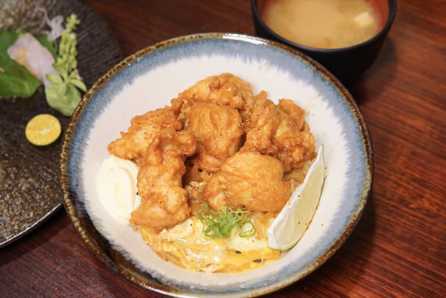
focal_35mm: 45
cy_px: 149
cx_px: 223
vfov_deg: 29.9
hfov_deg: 43.6
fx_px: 558
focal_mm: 30
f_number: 4
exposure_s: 1/60
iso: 800
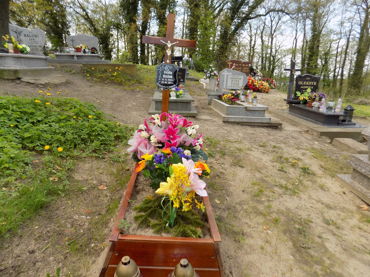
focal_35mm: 23
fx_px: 246
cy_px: 138
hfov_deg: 73.9
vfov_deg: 58.9
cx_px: 185
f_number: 3.1
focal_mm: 4
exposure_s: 1/320
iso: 80
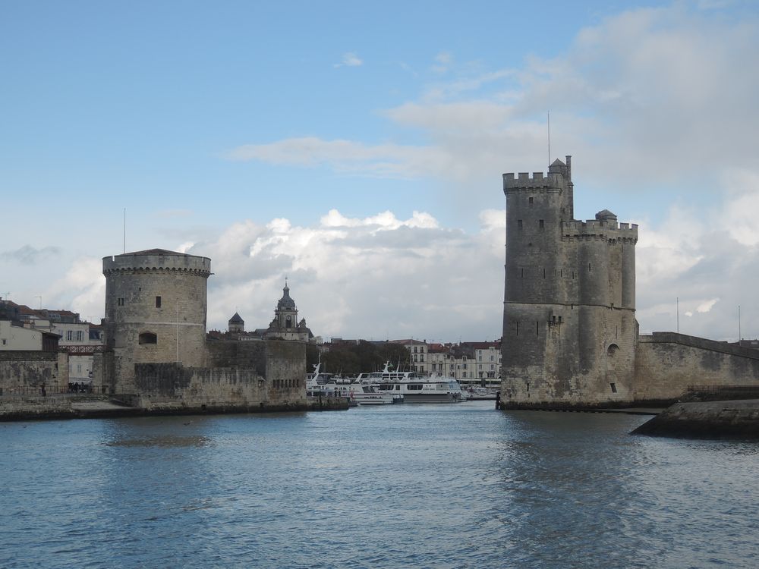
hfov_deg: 32.2
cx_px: 380
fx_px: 1316
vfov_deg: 24.4
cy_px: 284
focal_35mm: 60
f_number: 4.7
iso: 80
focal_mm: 12.8
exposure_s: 1/640
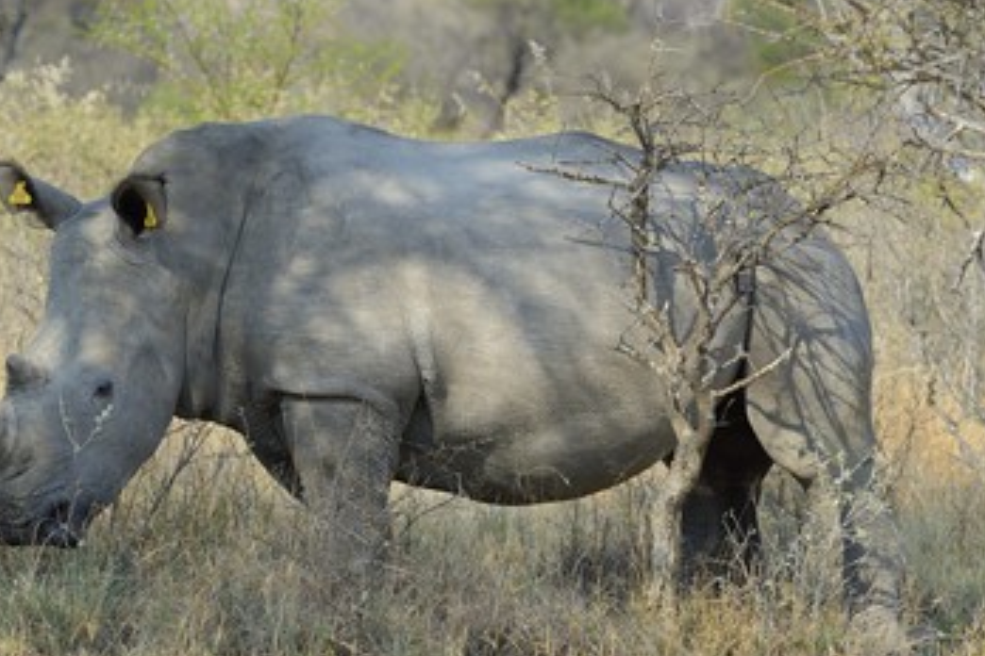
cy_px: 342
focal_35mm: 326
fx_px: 8919
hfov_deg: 6.3
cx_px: 405
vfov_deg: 4.2
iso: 400
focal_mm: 270
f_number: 9
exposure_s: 1/500
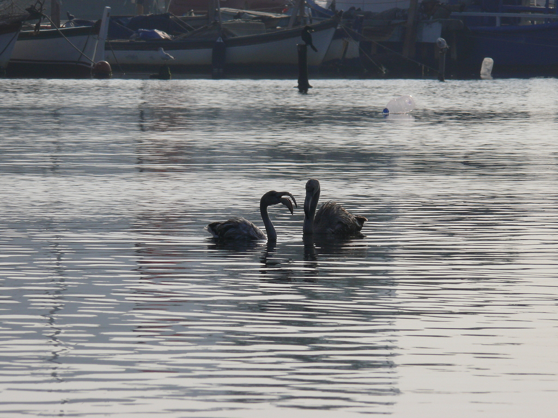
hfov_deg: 4.7
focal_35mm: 420
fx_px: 6770
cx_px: 279
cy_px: 209
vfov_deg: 3.5
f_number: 9
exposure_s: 1/800
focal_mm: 88.8
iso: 100
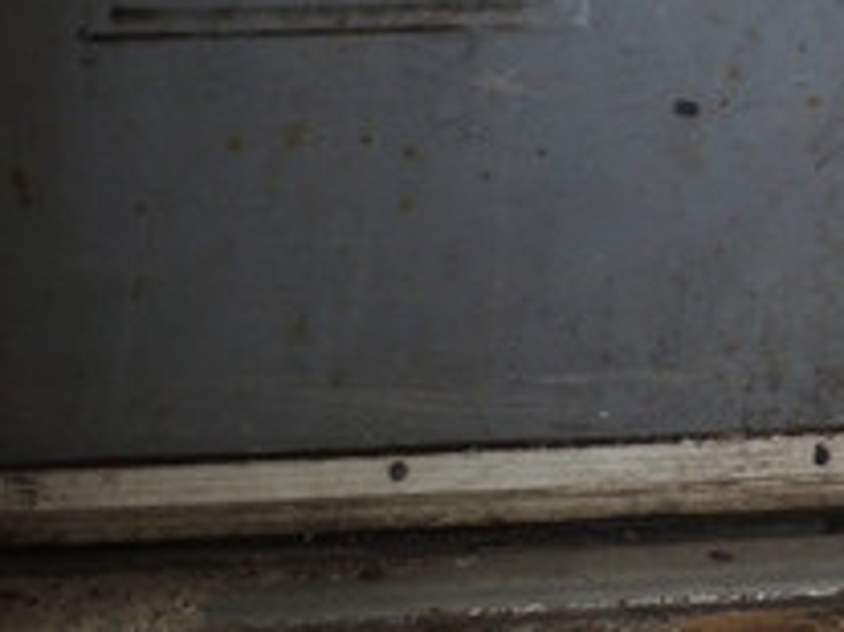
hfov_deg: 11.5
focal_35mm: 166
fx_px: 4045
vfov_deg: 8.9
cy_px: 86
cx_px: -310
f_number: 3.4
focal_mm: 7.6
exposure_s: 1/50
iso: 125
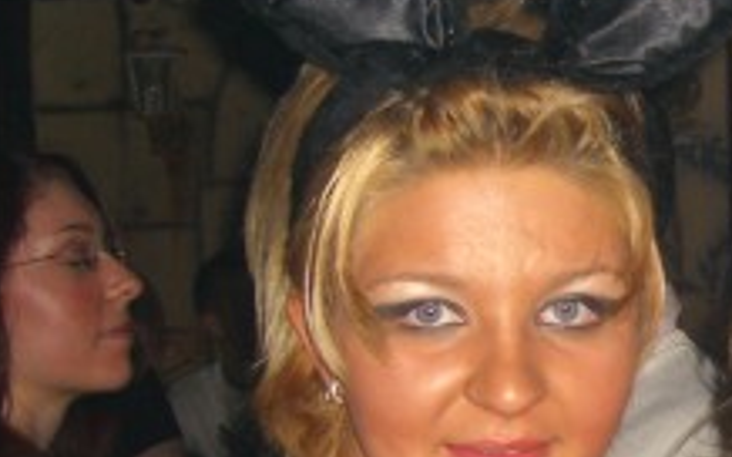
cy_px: 491
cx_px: 900
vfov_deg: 11.6
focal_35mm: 111
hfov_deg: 17.8
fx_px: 2213
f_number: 2.8
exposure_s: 1/60
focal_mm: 7.9
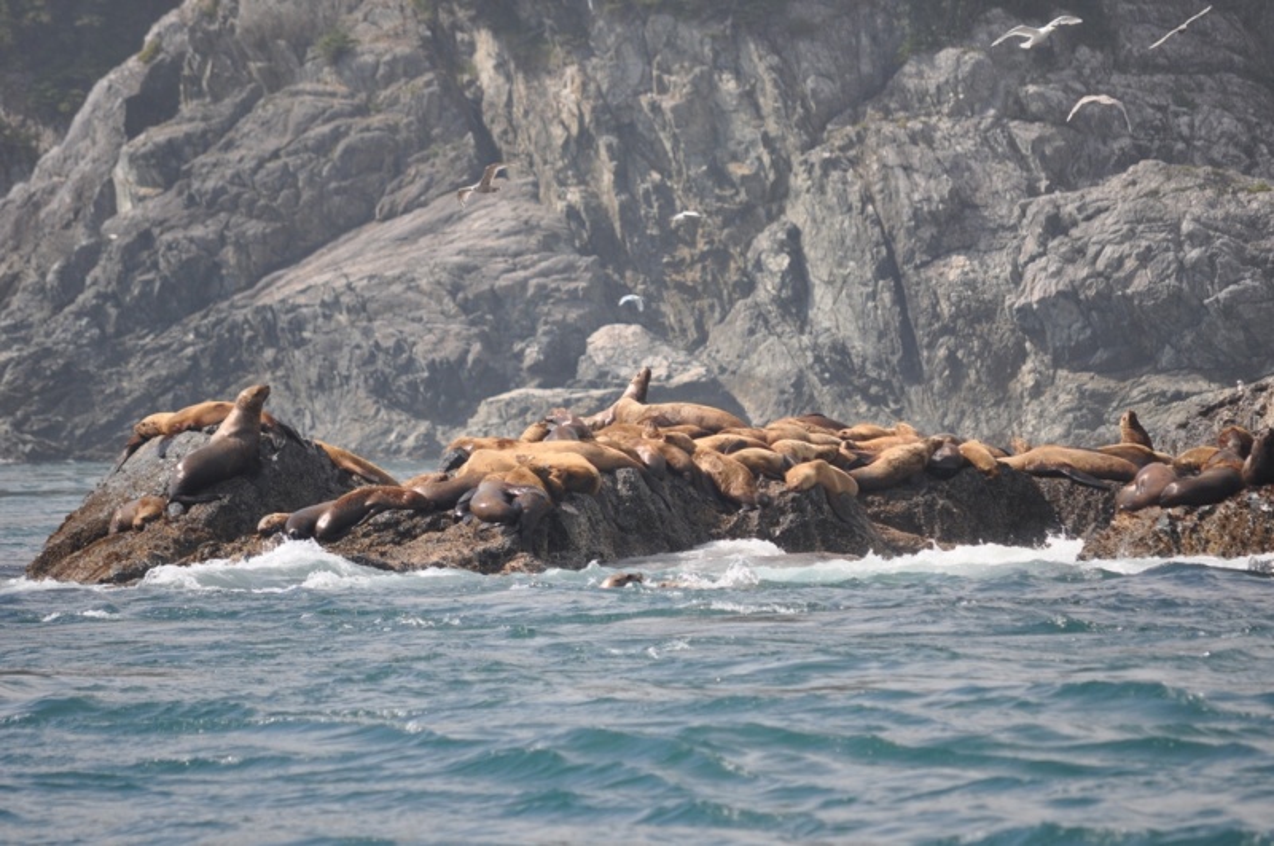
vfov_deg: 4.6
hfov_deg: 6.9
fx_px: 10602
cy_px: 423
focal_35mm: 300
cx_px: 637
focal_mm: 200
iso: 200
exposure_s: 1/640
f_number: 6.3
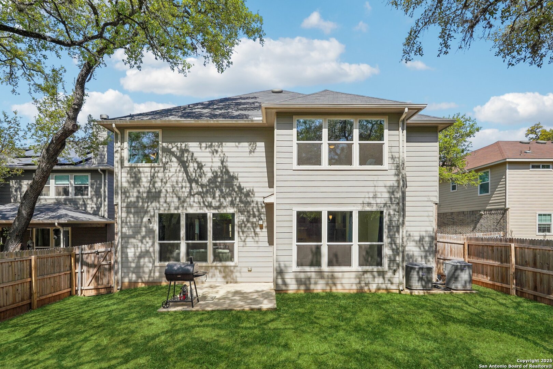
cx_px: 276
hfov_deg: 93.3
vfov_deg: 70.4
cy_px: 184
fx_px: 261
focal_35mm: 17
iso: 100
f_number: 8
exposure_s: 1/320
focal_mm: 17
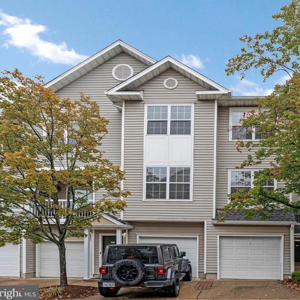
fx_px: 257
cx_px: 219
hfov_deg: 57.9
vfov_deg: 60.4
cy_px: 149
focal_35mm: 26
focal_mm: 20.2
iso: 100
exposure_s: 1/40
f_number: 8
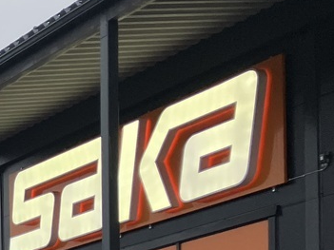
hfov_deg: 14.2
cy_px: 499
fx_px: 1109
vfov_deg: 11.6
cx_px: -341
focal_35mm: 115
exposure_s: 1/100
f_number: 1.8
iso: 40
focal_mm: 3.99
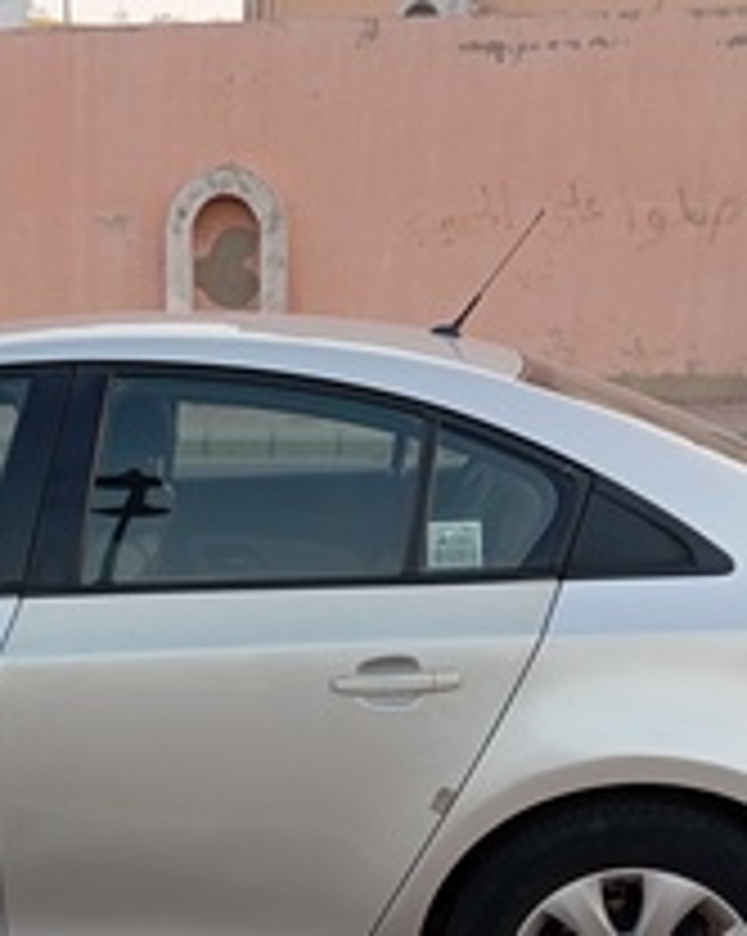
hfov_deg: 24.6
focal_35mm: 60
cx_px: 81
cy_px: 700
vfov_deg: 30.9
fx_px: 1661
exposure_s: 1/60
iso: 142
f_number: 1.8
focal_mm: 4.22
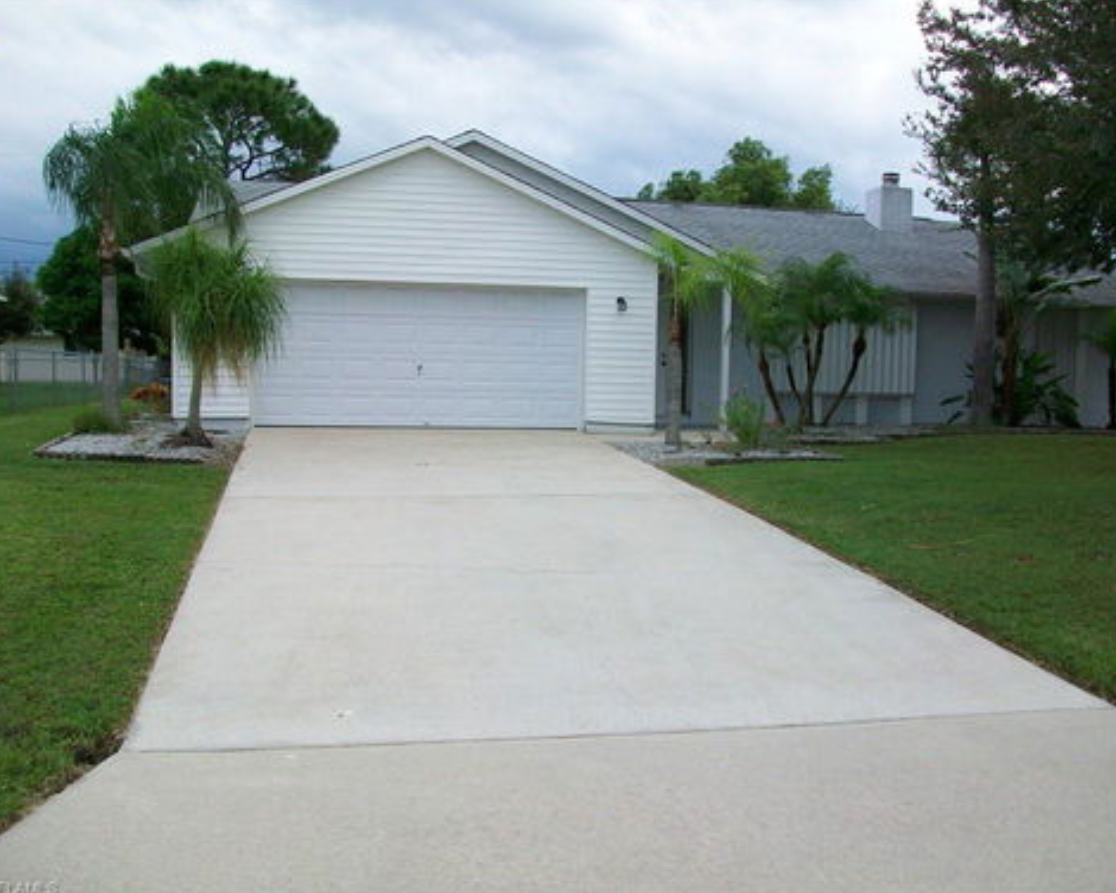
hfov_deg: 52.8
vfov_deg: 43.4
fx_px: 1123
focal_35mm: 34
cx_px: 577
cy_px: 444
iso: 64
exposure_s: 1/640
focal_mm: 5.7
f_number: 2.8
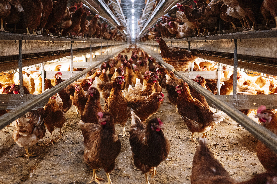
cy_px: 92
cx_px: 138
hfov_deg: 54.5
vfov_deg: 37.8
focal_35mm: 35
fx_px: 269
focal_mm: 35
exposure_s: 1/30
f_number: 3.2
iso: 2500
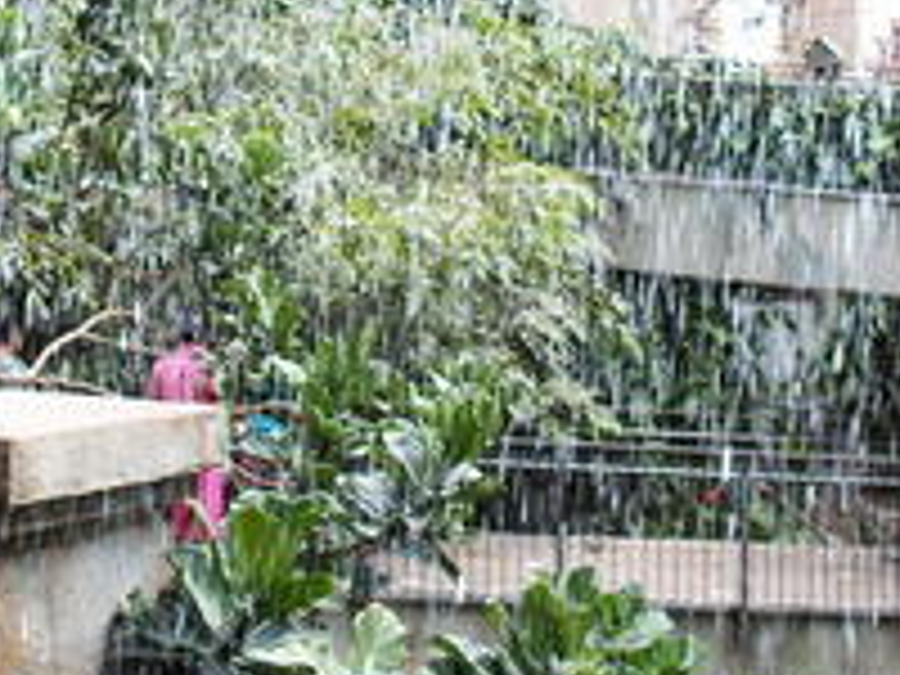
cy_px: 202
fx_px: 1638
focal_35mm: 63
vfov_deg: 23.1
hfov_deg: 30.4
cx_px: 266
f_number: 2.8
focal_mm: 6
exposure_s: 1/125
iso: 100
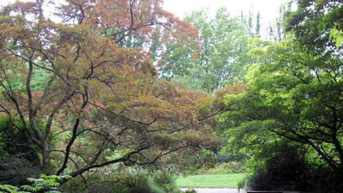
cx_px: 216
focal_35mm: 63
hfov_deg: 33.2
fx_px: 573
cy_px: 195
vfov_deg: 18.6
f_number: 2.8
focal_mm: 7.9
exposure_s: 1/40
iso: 64
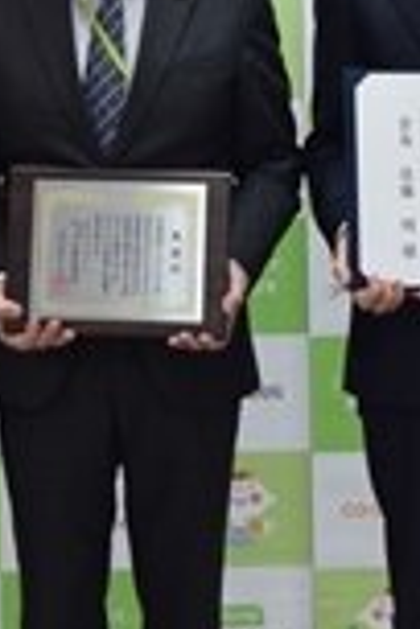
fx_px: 3080
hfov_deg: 7.8
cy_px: 216
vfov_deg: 11.7
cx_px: 264
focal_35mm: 176
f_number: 4.2
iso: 500
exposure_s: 1/60
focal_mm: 28
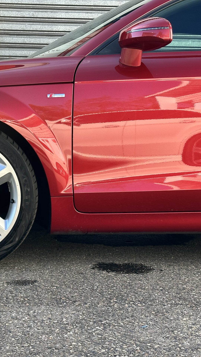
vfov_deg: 30.1
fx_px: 663
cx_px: -10
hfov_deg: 16.8
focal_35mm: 70
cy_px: 178
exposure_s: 1/724
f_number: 1.78
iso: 64
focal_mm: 6.86
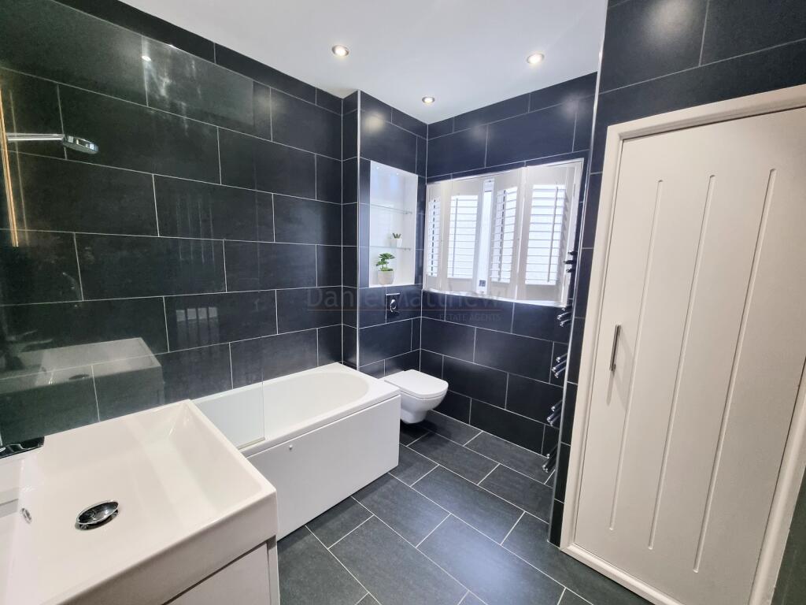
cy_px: 302
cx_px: 403
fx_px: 303
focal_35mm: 13
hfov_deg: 106.2
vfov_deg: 89.9
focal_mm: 2.2
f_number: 2.2
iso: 250
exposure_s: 1/60
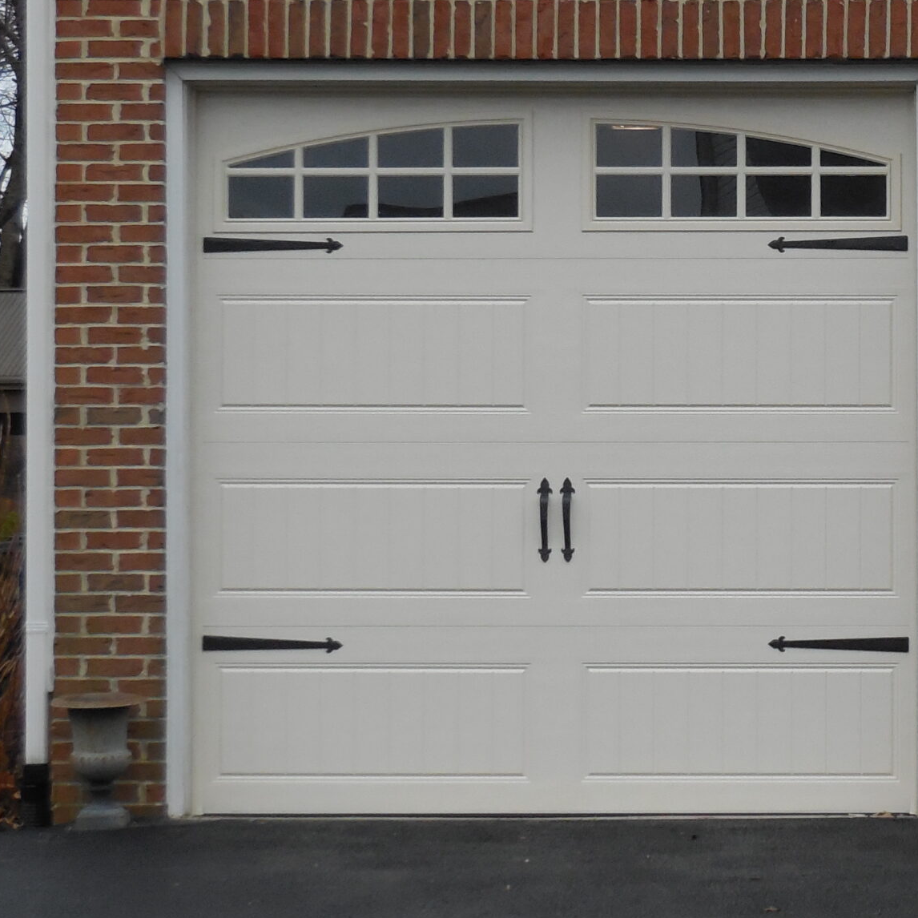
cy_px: 408
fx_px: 4801
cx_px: 991
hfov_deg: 10.8
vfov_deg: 10.9
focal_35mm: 160
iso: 280
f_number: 4.6
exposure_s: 1/250
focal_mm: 14.5
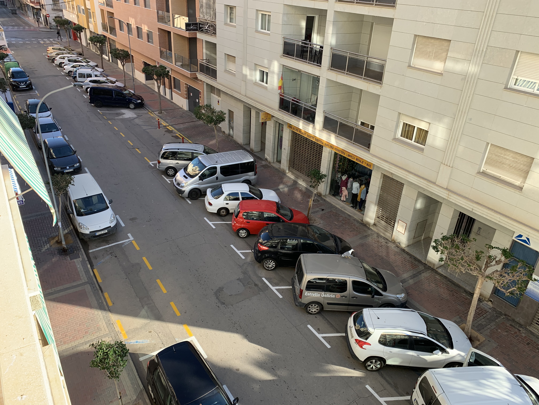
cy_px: 202
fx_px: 405
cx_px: 270
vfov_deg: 53.1
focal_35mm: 26
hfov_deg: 67.3
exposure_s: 1/419
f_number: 1.8
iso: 25
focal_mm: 4.25
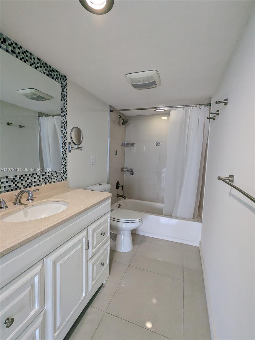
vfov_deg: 94.5
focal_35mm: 16
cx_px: 128
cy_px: 170
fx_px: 157
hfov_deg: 78.1
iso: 62
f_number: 2.2
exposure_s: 1/120
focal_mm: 2.35
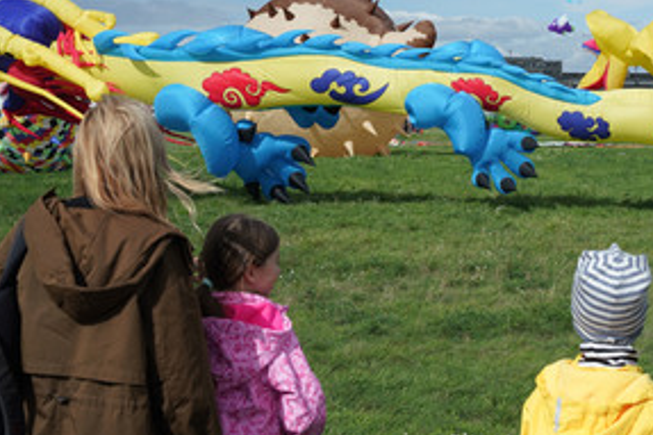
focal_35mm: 66
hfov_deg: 30.3
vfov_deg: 20.5
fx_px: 1196
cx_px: 447
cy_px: 137
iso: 640
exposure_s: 1/800
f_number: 8
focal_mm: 42
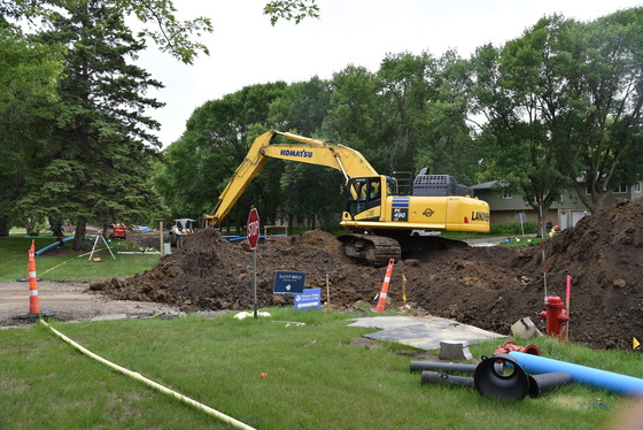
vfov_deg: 48.0
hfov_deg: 67.4
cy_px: 215
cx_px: 322
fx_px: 482
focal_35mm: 27
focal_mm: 27
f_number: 6.3
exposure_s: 1/160
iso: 400
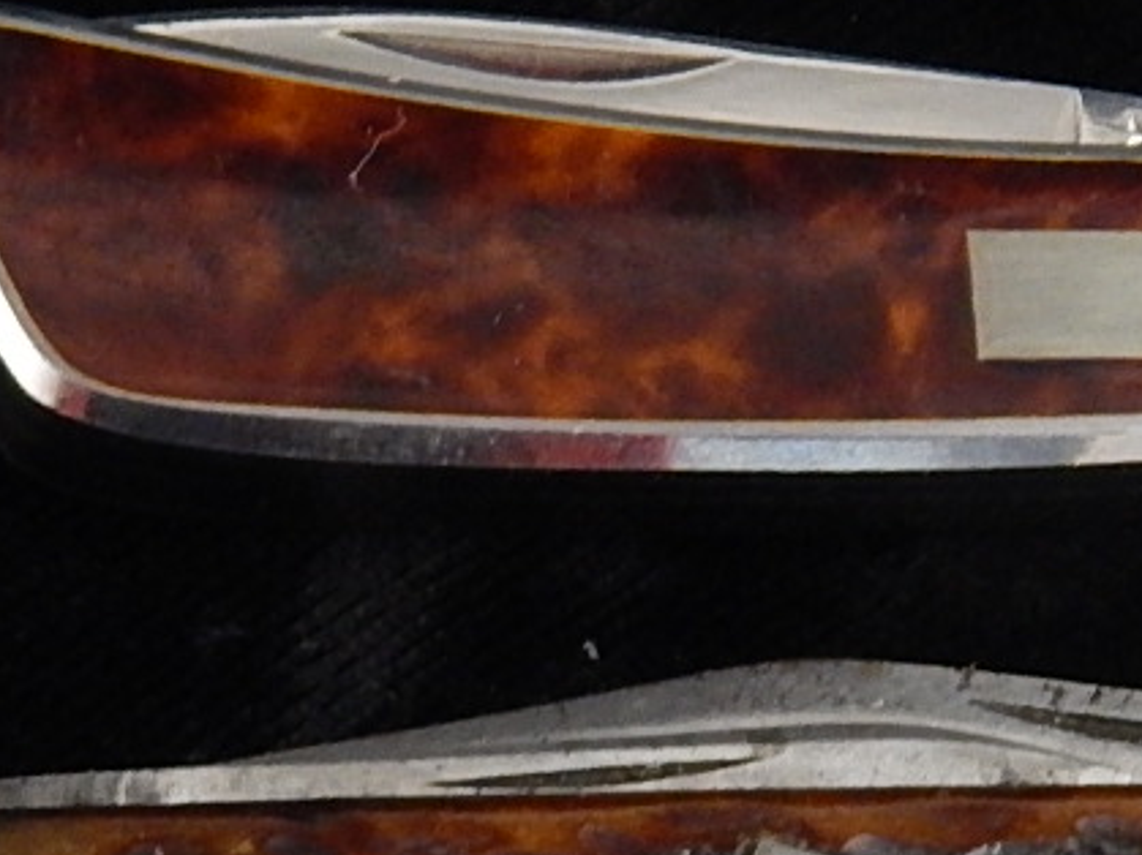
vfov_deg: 10.1
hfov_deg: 13.4
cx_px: -55
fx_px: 4782
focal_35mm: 145
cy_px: 939
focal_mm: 6.8
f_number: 3.4
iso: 400
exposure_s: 1/40
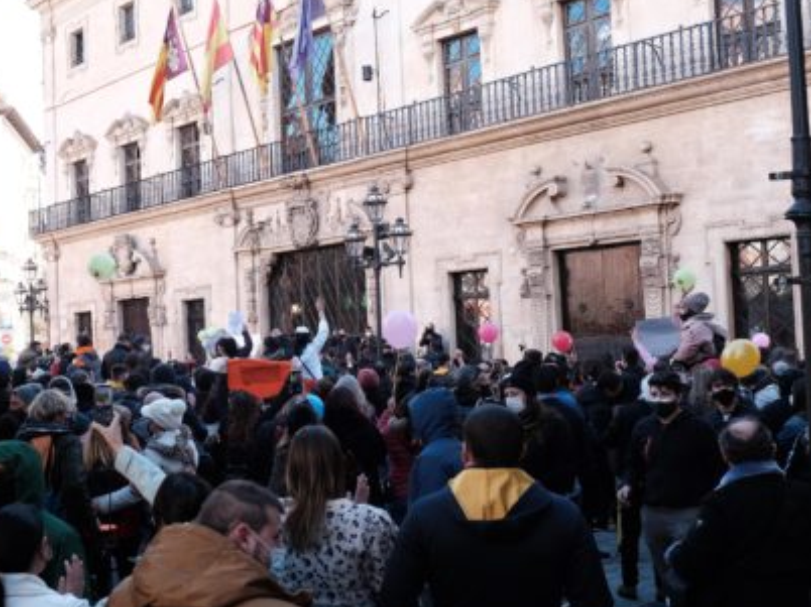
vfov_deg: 32.8
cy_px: 317
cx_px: 172
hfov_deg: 41.3
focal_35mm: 44
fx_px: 1030
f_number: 5
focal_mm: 18
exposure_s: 1/125
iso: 400
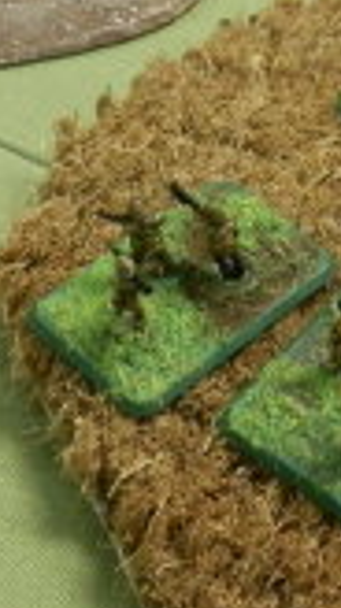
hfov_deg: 12.1
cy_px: 104
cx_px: 126
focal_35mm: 100
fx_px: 1611
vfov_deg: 21.1
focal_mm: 5
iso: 200
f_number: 3.1
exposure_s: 1/25
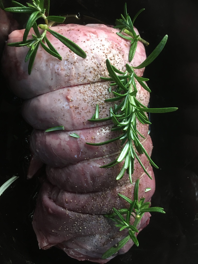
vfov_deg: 61.7
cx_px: 99
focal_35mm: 29
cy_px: 132
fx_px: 221
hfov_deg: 48.2
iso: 200
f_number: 2.2
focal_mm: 4.15
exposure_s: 1/20
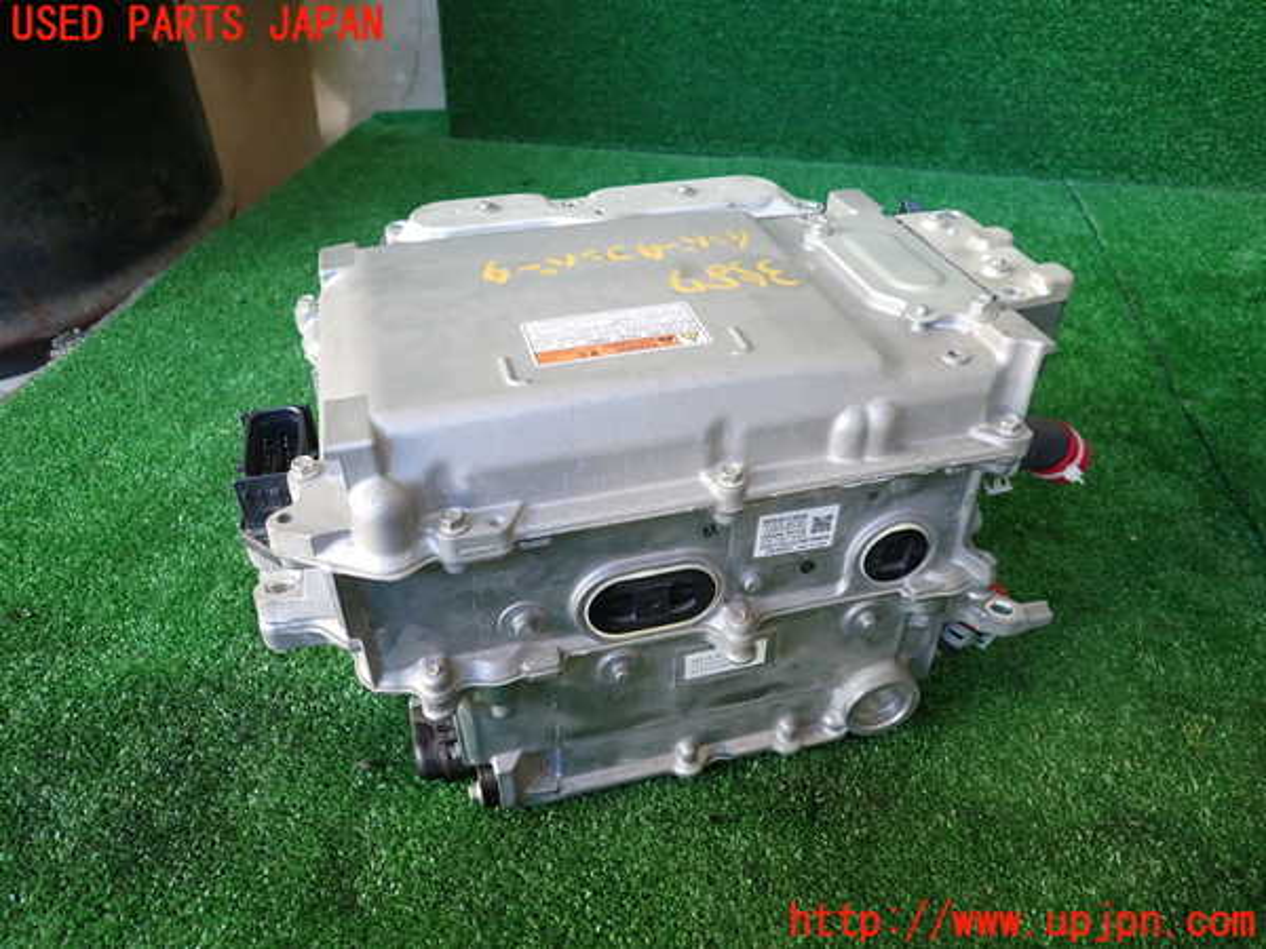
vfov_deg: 54.9
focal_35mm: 25
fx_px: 914
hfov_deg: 69.4
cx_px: 633
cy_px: 474
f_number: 2
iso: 200
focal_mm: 4.5
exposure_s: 1/100
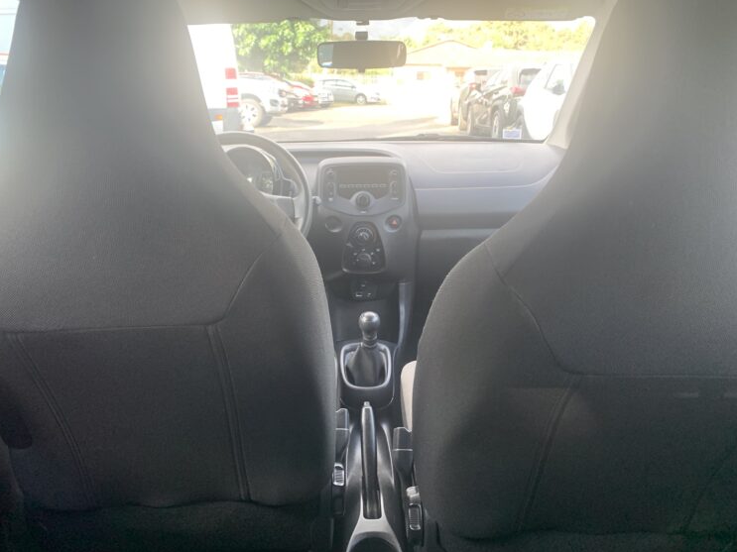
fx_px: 596
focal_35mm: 28
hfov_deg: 63.4
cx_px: 349
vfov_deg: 49.7
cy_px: 266
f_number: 1.8
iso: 100
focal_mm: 4.25
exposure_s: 1/120
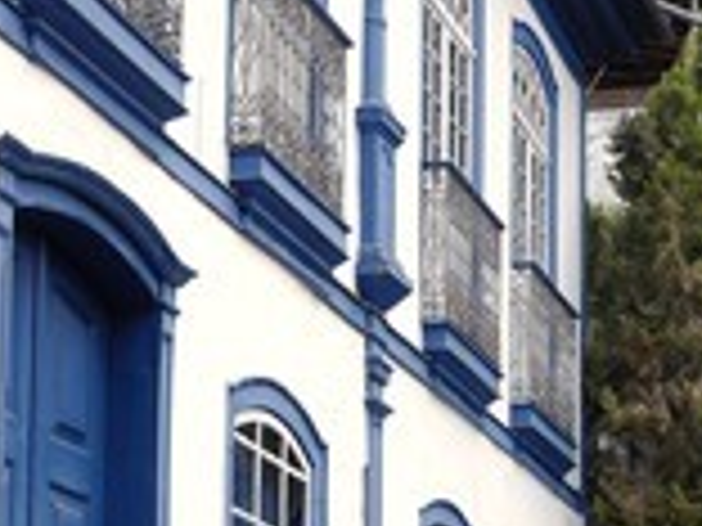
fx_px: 2440
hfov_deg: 16.0
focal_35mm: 120
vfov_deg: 12.2
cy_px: 463
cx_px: 709
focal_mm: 31
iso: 100
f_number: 7.1
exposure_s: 1/125
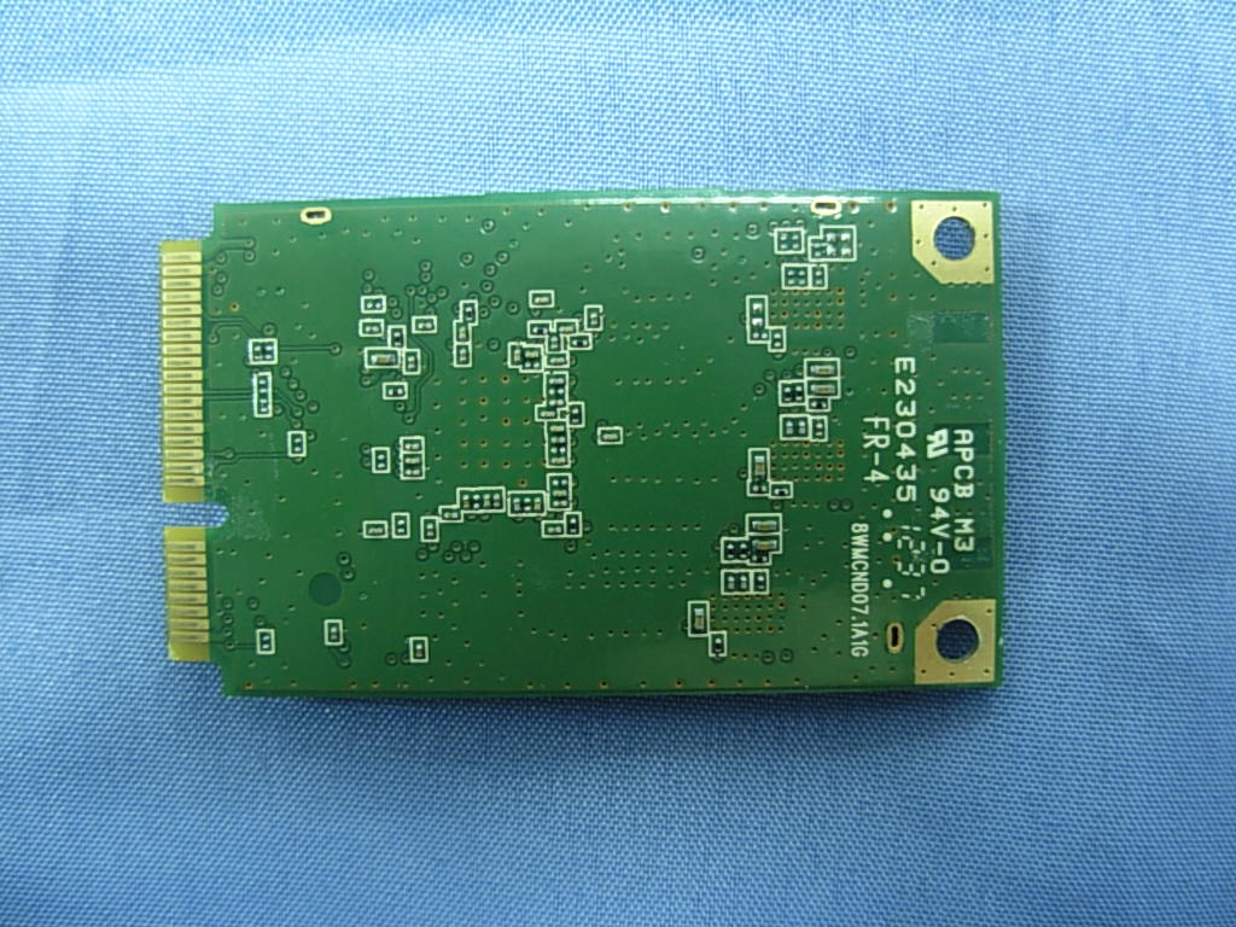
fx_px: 1357
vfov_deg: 37.7
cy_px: 464
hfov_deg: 49.0
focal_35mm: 38
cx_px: 618
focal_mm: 6.3
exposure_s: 1/4
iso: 149
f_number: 2.9
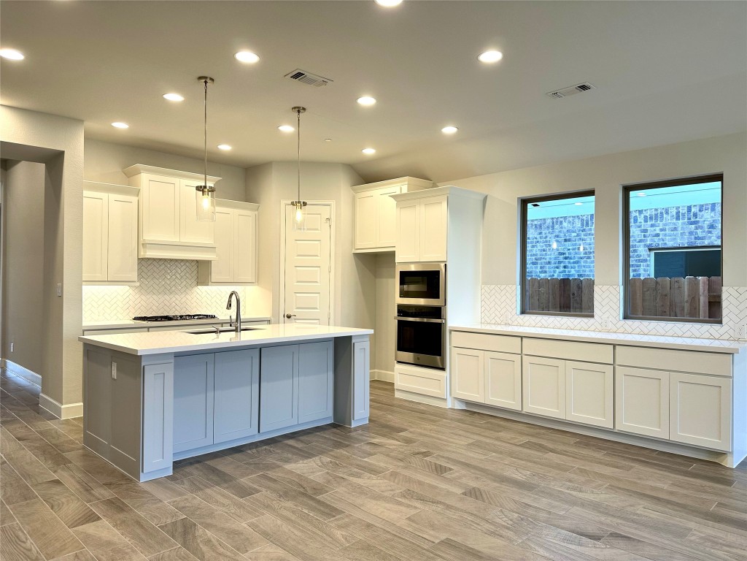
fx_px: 518
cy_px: 280
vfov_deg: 56.8
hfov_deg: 71.6
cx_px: 374
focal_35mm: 24
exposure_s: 1/167
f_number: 1.78
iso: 80
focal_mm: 6.86
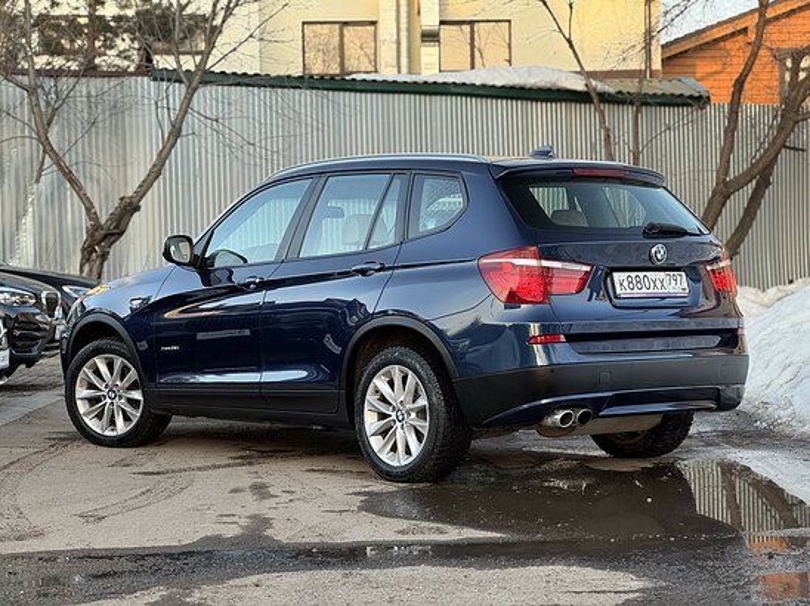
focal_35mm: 77
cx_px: 405
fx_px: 1800
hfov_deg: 25.4
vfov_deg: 19.1
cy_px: 303
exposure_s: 1/99
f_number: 2.8
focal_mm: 9
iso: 80
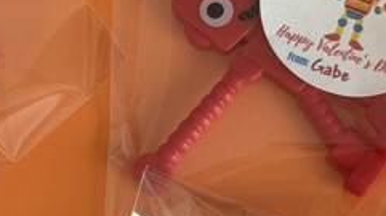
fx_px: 1554
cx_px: 130
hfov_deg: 14.1
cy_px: 284
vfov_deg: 7.9
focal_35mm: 152
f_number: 1.78
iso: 64
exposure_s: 1/121
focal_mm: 6.76
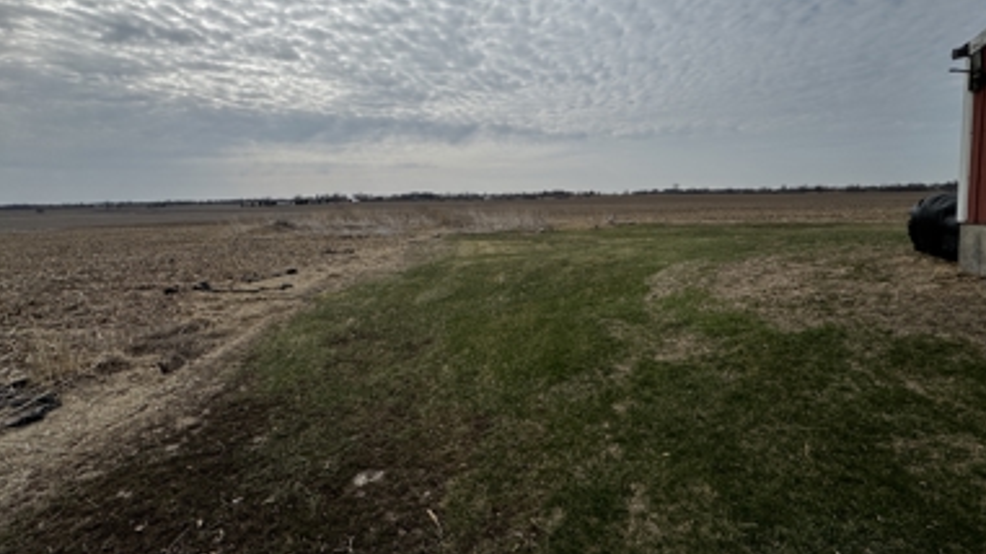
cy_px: 225
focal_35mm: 16
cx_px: 487
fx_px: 418
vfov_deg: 66.5
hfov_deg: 99.4
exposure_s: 1/3390
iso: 50
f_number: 2.2
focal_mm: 2.22
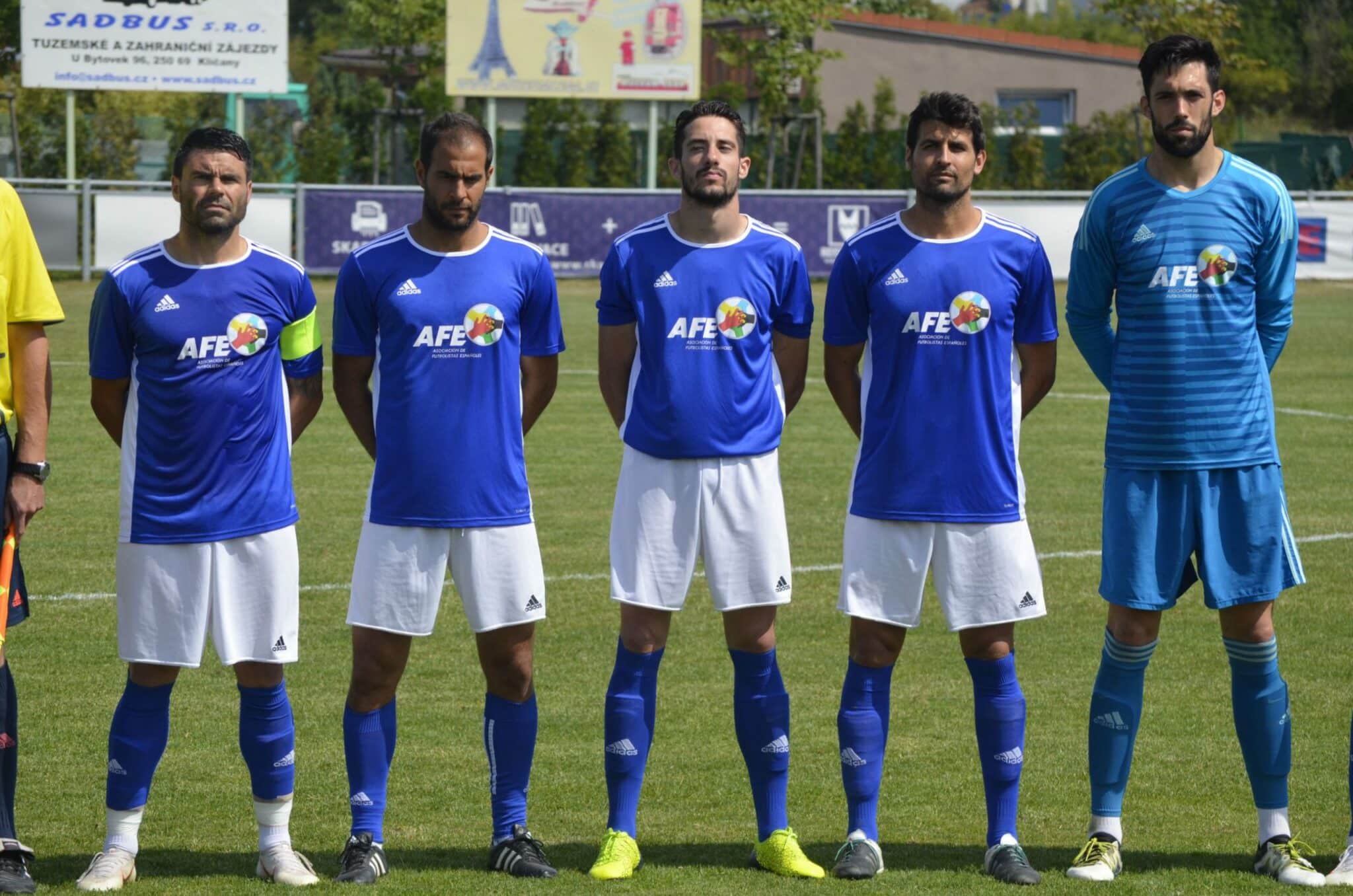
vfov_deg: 7.5
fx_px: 6863
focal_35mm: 183
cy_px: 448
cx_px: 676
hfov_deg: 11.3
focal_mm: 122
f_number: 7.1
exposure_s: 1/1600
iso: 400
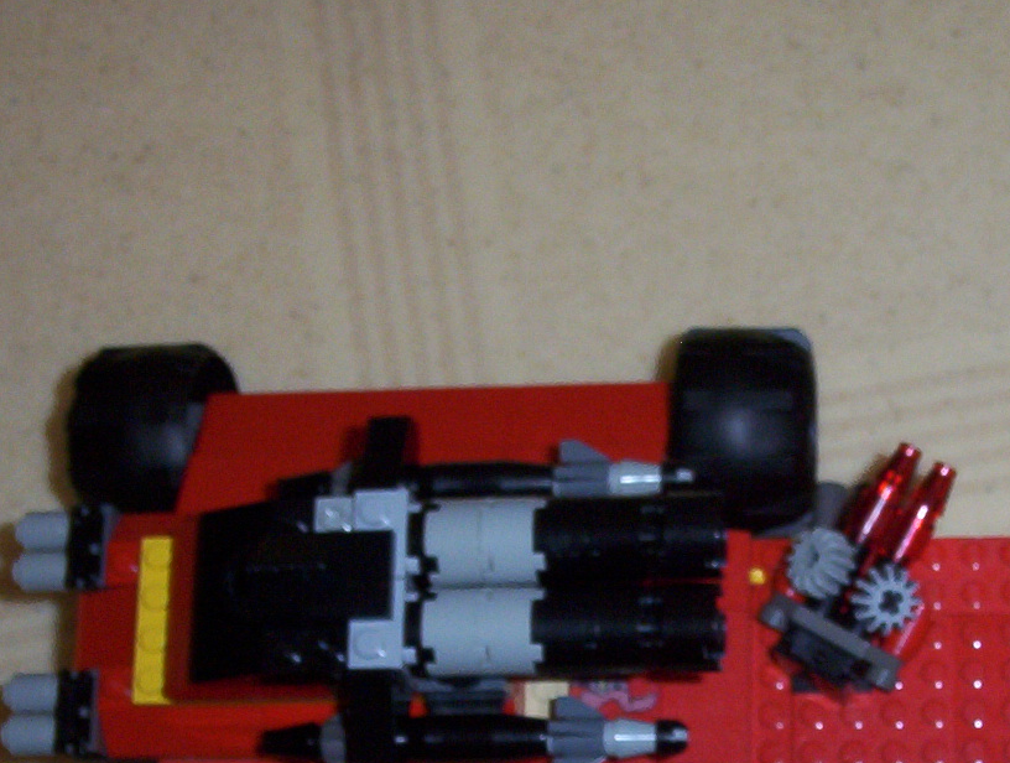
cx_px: 921
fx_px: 2281
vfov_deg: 18.6
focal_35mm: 78
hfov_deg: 24.2
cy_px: 690
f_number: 4.5
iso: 140
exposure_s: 1/30
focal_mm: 6
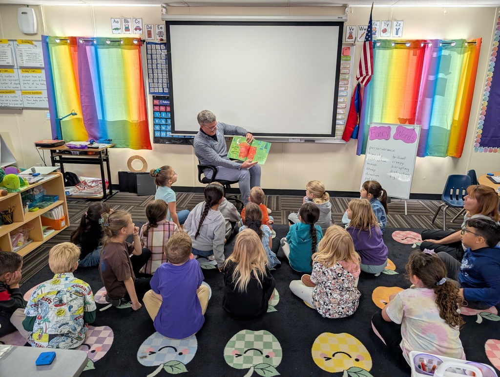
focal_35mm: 24
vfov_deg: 56.9
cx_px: 250
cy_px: 188
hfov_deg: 71.5
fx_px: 347
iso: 24
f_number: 1.68
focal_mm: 6.9
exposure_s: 1/120
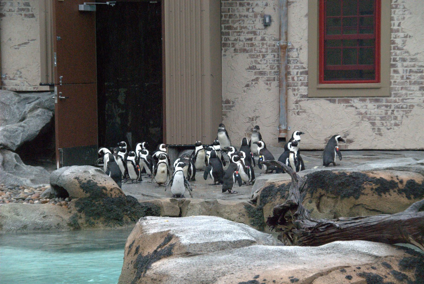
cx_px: 212
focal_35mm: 147
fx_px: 1734
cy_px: 142
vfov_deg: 9.4
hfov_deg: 13.9
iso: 1600
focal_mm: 98
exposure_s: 1/800
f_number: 7.1
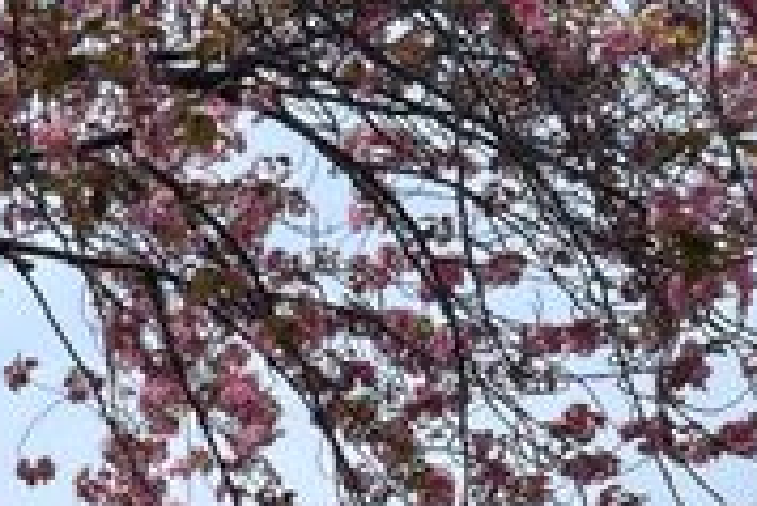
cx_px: -293
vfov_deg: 16.5
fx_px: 1599
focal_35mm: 76
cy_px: 738
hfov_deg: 22.9
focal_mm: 5.7
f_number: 1.5
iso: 50
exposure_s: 1/2915
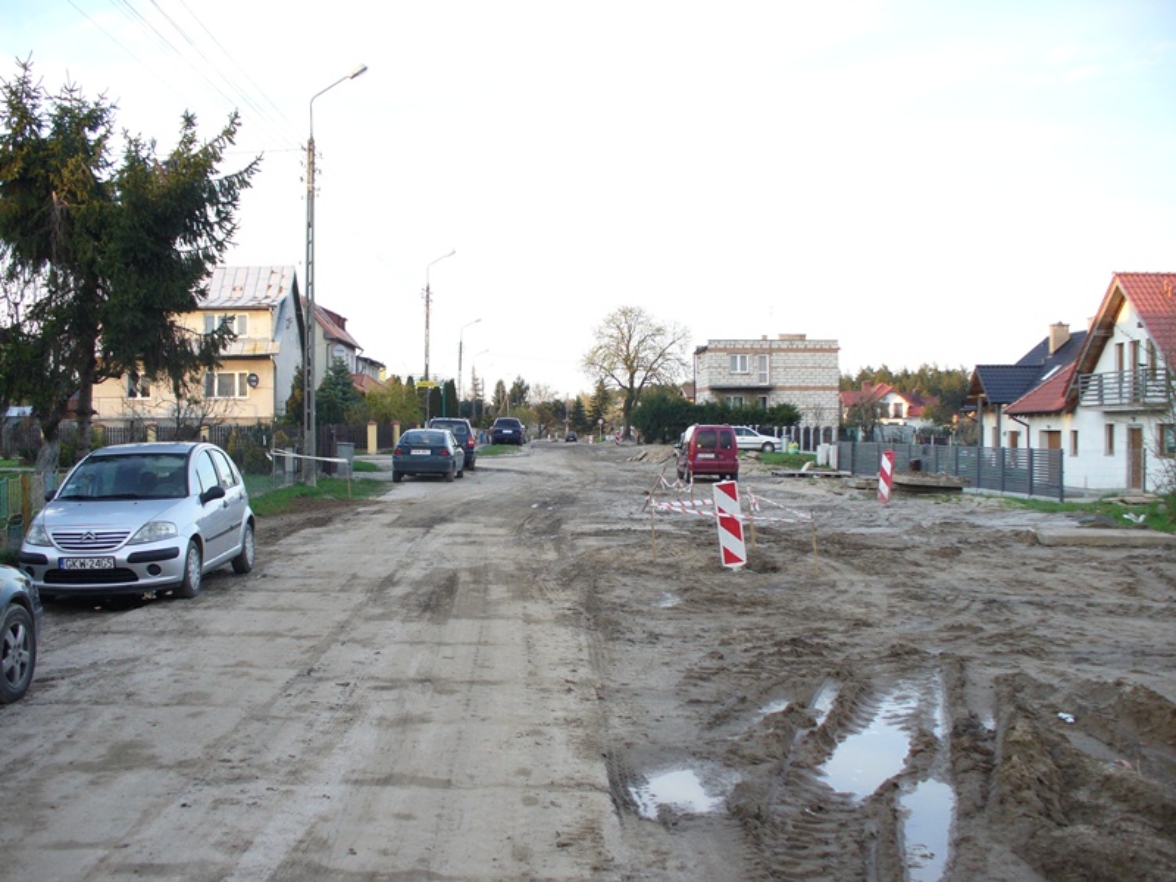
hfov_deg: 50.1
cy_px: 441
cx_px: 588
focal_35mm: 37
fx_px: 1257
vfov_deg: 38.7
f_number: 2.8
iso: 100
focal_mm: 6.1
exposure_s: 1/100
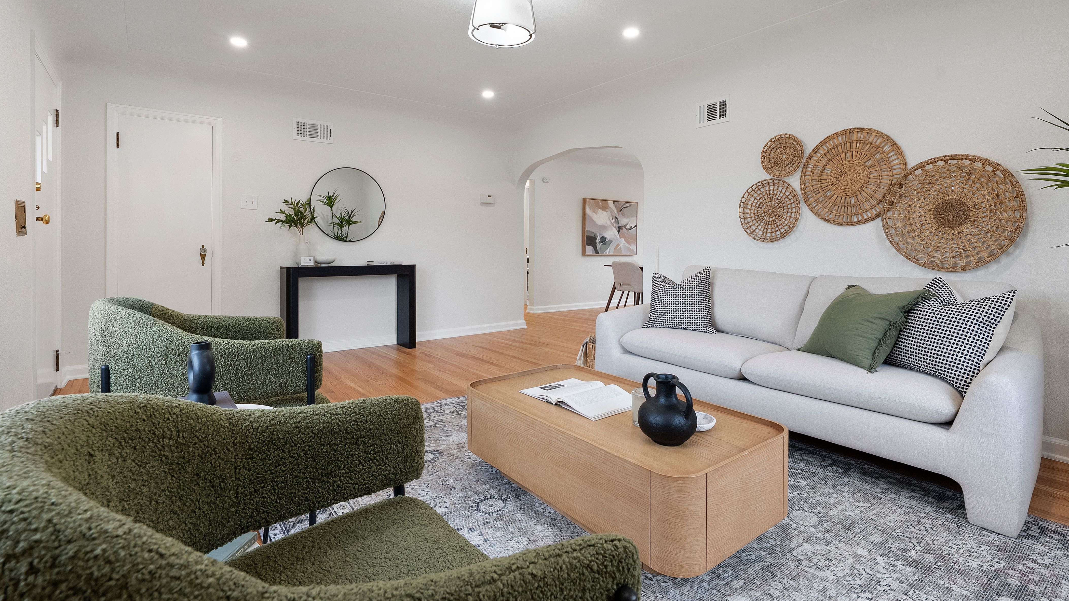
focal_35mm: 18
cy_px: 251
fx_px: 510
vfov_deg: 60.7
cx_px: 531
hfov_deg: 92.7
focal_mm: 17
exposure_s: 1/13
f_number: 9
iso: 640
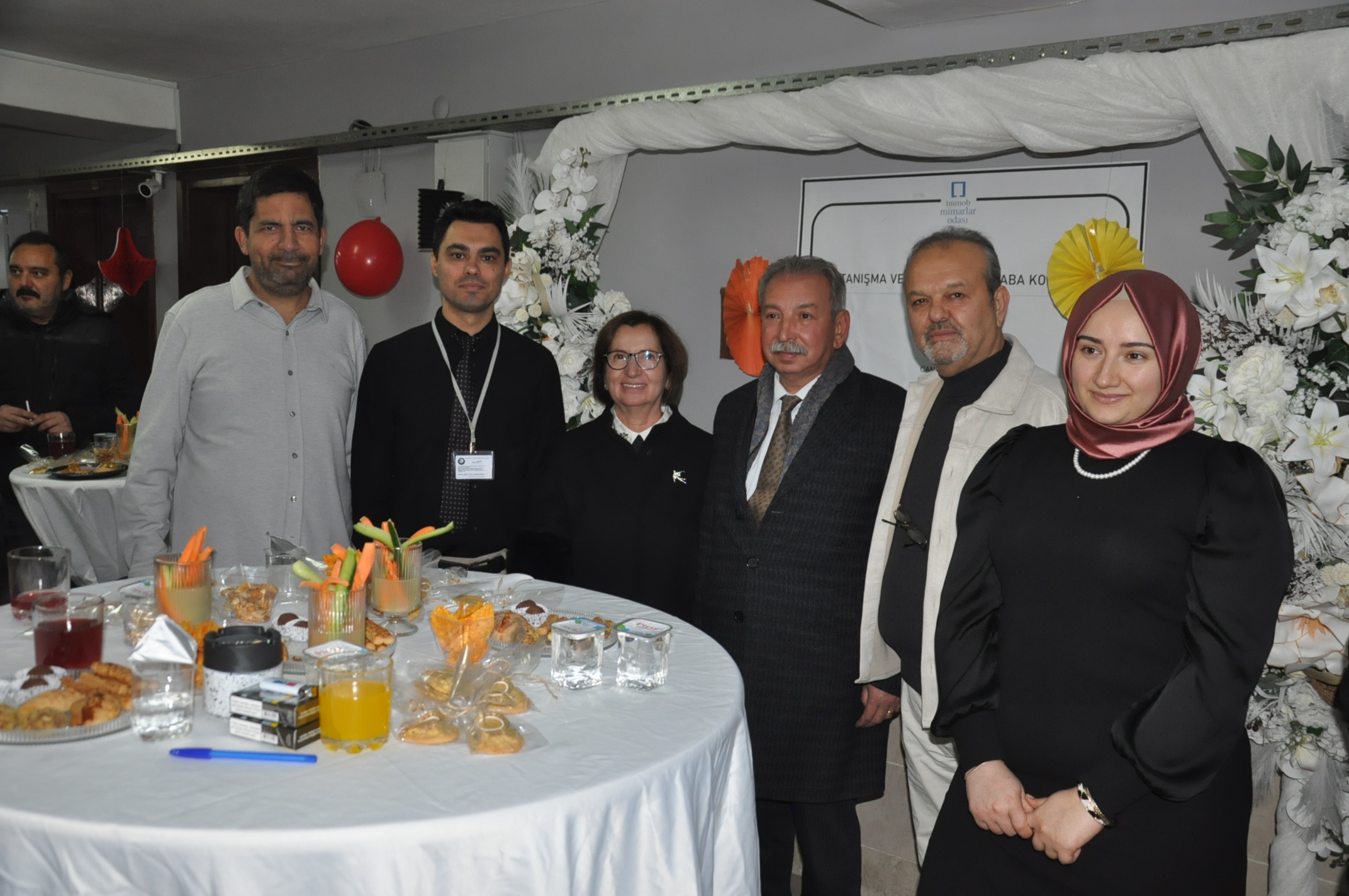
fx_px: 1235
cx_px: 674
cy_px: 448
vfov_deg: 39.9
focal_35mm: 33
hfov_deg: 57.3
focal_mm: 22
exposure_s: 1/60
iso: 800
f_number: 3.8
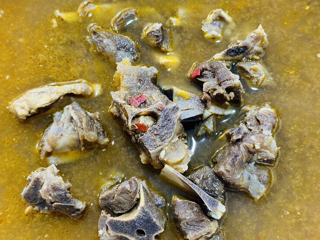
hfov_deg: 34.9
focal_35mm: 55
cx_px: 157
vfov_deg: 26.5
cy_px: 127
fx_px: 508
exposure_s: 1/40
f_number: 1.78
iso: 200
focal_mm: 6.86
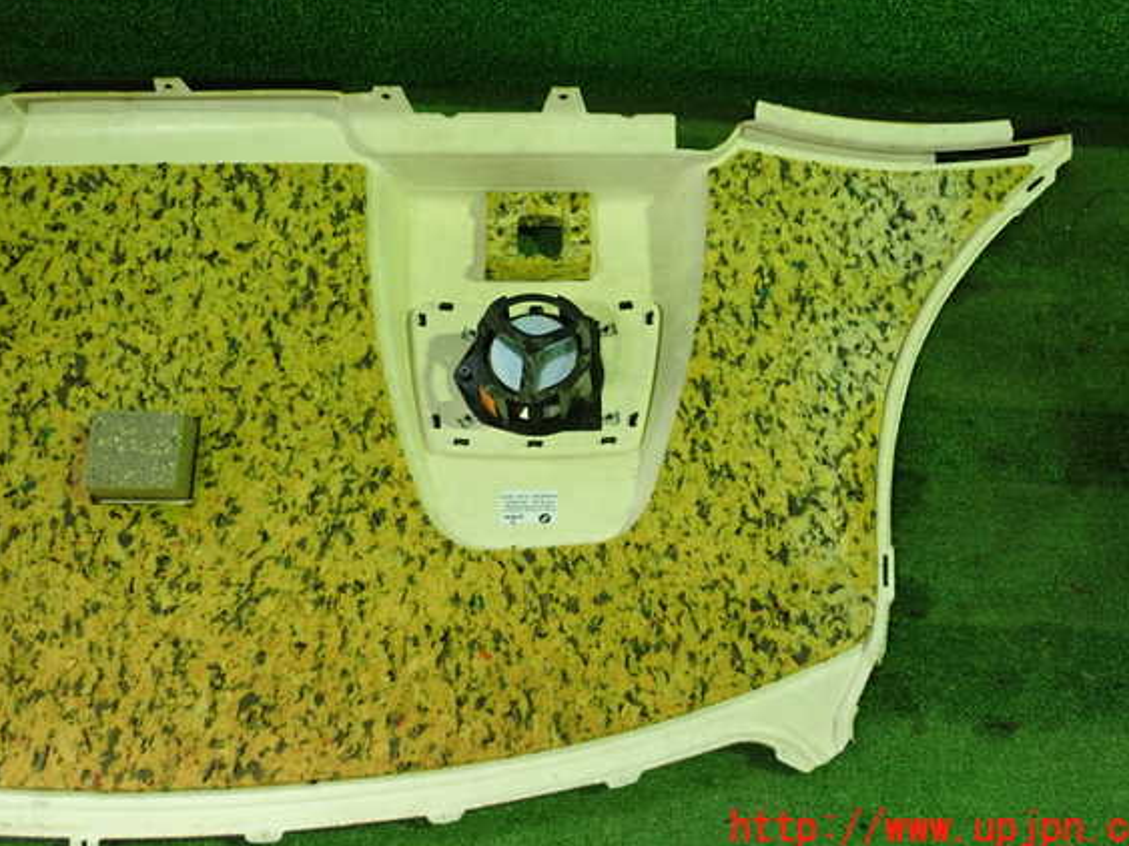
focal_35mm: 32
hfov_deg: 56.8
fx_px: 1043
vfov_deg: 44.1
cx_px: 582
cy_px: 403
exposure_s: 1/125
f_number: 2.3
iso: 800
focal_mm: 5.5
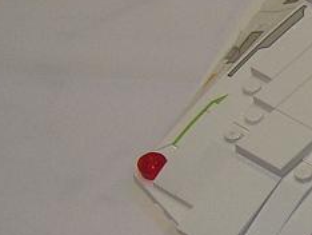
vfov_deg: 7.9
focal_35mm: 188
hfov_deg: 10.0
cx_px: 548
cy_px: 80
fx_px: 1696
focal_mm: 5.7
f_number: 2.9
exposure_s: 1/30
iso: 50
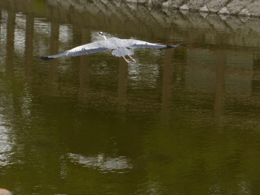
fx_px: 2096
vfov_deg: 5.3
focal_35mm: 279
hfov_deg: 7.1
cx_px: 130
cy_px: 98
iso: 400
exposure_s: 1/800
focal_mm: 50.2
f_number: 3.2
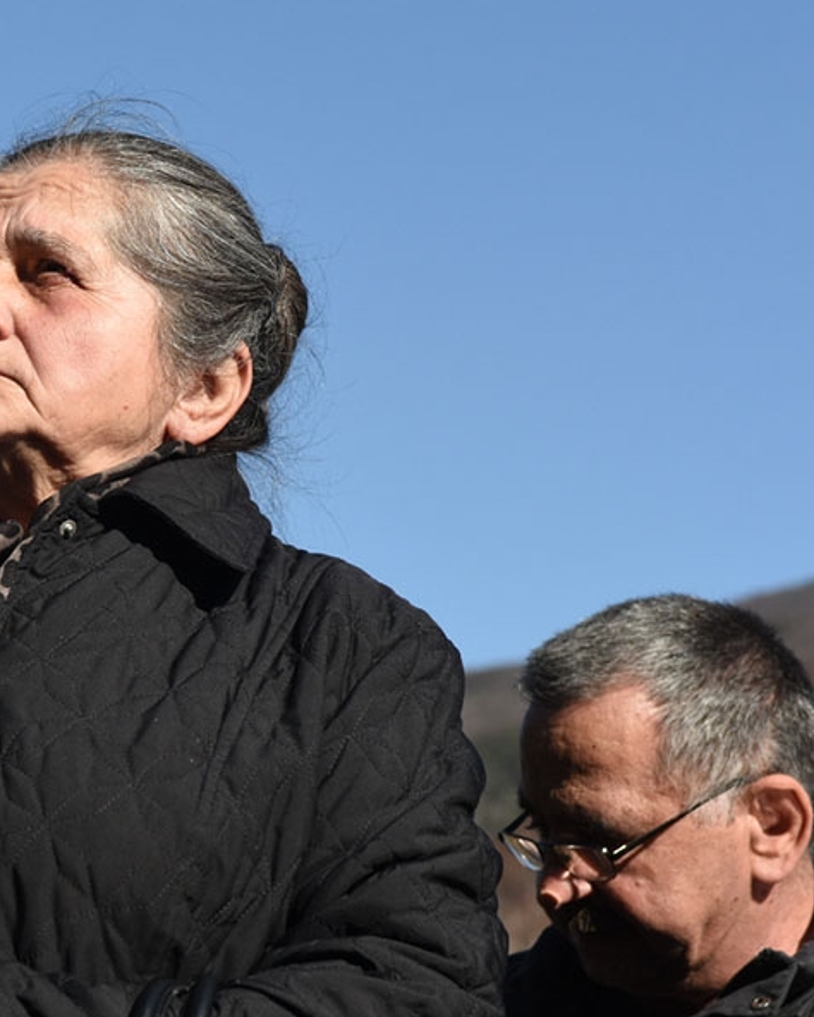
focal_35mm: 157
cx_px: 79
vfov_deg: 12.3
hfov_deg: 9.8
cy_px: 581
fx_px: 4724
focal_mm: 55
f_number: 5.6
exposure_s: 1/2500
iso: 400
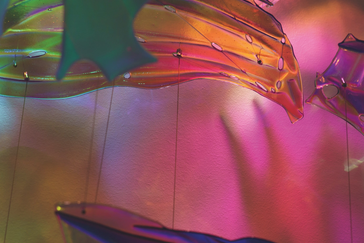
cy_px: 185
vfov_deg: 7.4
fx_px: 1870
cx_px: 353
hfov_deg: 11.0
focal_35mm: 185
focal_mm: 85
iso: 320
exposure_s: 1/800
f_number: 3.5
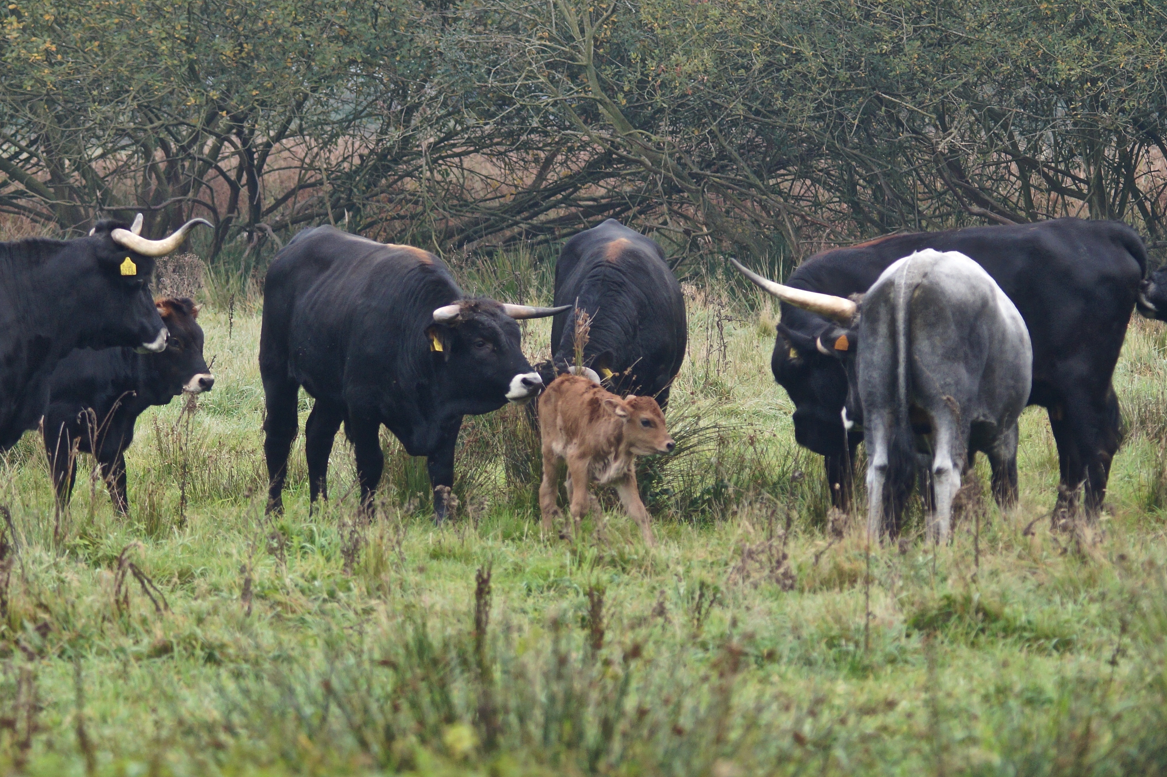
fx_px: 10562
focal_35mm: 326
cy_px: 332
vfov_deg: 4.2
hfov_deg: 6.3
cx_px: 491
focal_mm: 160
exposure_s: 1/250
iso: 500
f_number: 5
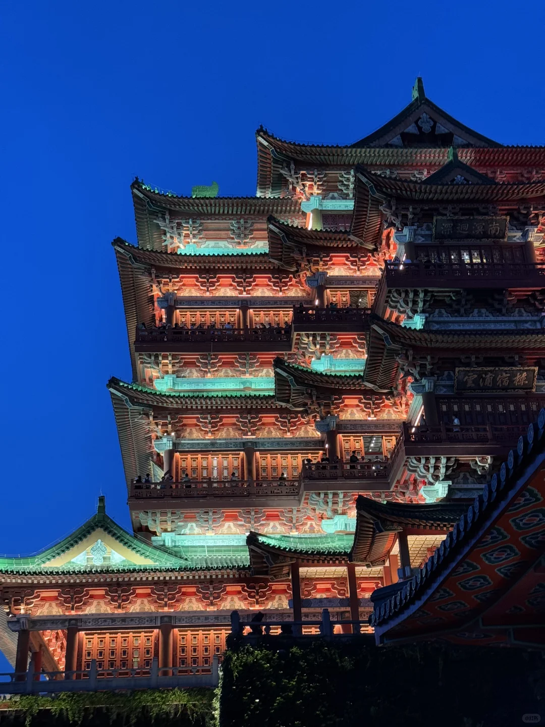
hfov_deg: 30.3
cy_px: 364
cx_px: 272
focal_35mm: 48
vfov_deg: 39.7
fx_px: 1008
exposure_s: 1/33
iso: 400
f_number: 1.78
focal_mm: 6.76
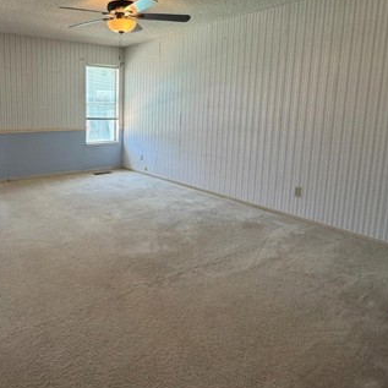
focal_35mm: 25
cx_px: 109
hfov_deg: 60.3
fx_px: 317
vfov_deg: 62.2
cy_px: 151
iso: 125
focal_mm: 2.22
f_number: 2.2
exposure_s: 1/120
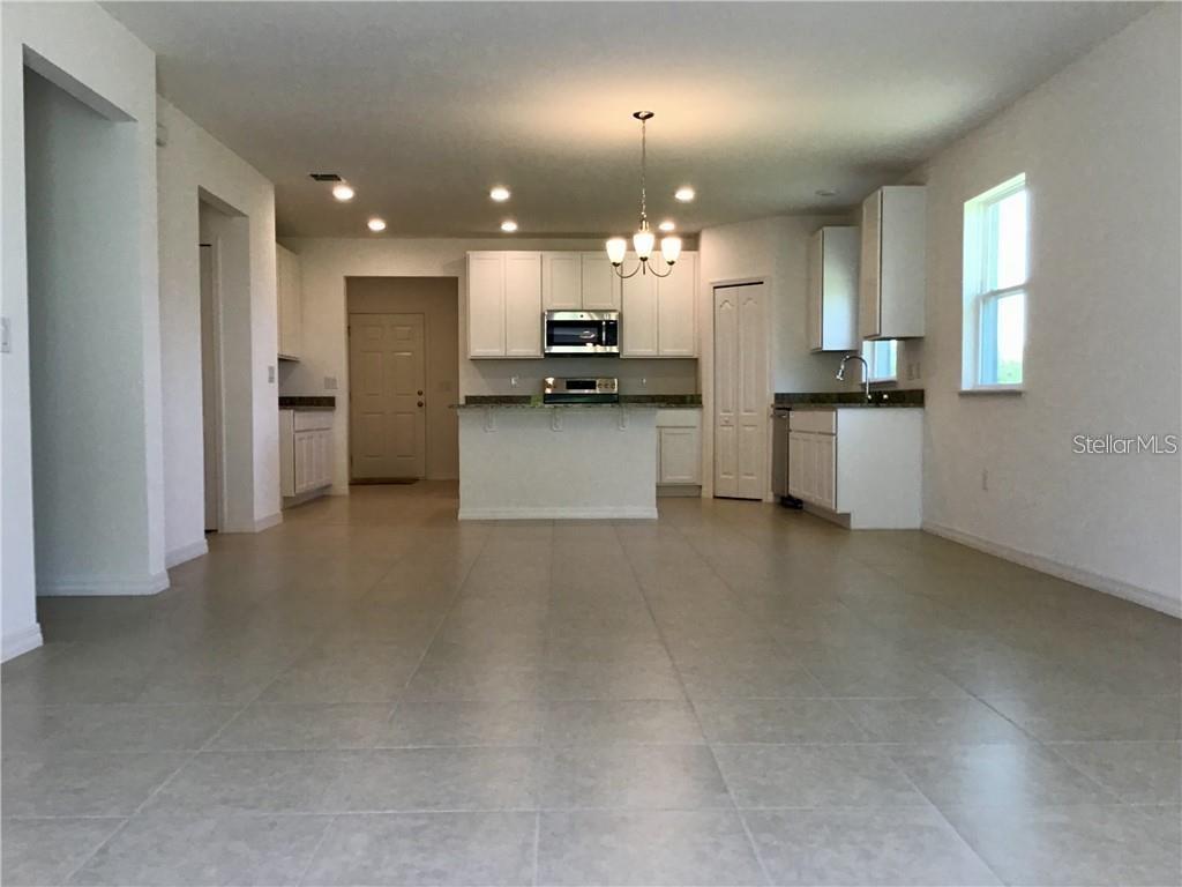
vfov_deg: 45.4
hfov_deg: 58.4
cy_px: 444
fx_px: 1059
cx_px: 591
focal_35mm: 31
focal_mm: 3.3
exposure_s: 1/40
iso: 32
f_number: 2.4
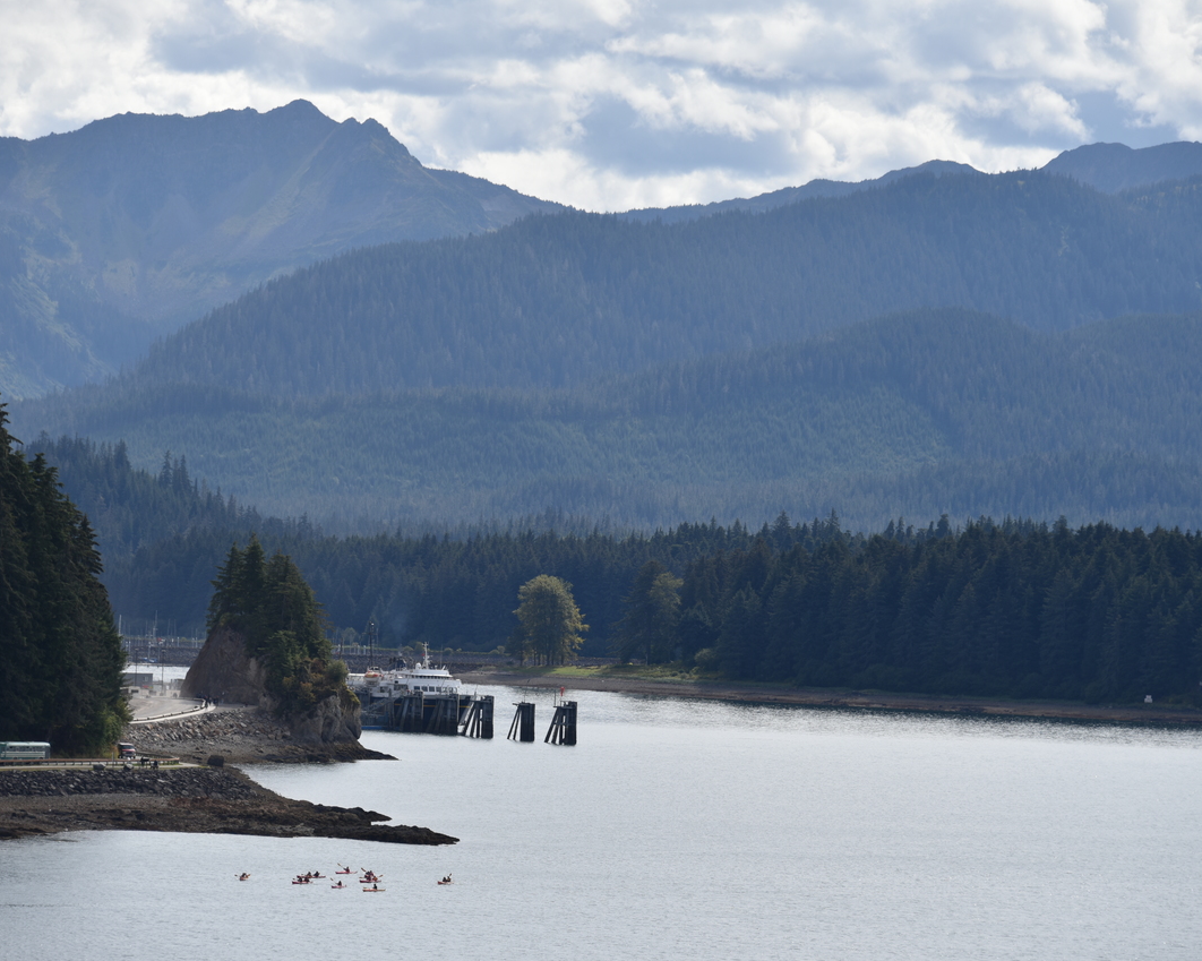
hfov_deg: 9.0
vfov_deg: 7.2
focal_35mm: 215
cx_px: 615
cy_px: 479
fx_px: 7646
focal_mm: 190
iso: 100
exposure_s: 1/400
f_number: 8
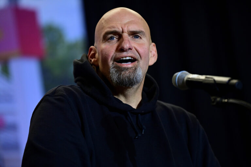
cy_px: 84
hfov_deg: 10.3
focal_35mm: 200
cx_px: 126
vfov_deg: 6.9
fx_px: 1393
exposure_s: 1/500
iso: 1600
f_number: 2.8
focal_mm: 200
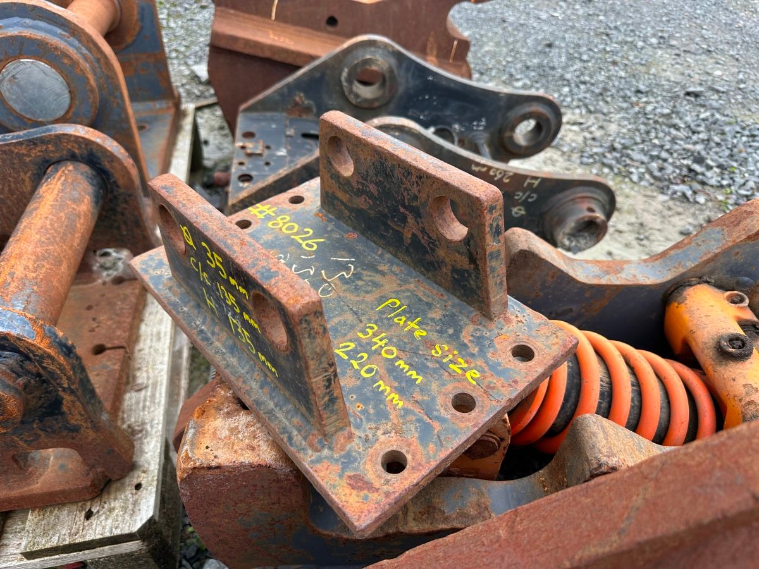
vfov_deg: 56.8
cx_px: 380
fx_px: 526
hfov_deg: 71.6
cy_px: 284
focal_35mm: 24
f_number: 1.78
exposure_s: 1/1062
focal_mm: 6.86
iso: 80
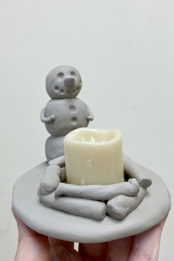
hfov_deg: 46.4
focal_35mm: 28
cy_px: 133
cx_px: 86
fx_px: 203
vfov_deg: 65.5
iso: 50
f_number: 1.8
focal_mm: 4.25
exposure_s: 1/120
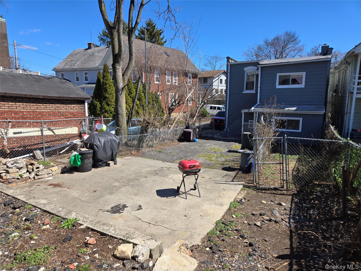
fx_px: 240
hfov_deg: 73.9
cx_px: 180
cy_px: 136
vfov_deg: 58.9
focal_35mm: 23
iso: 25
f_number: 1.8
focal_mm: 5.4
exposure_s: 1/1488
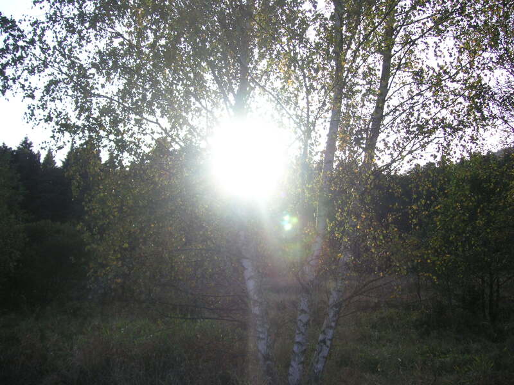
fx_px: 549
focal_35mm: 37
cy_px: 192
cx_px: 257
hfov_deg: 50.1
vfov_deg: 38.7
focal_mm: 6.1
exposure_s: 1/750
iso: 50
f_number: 2.8
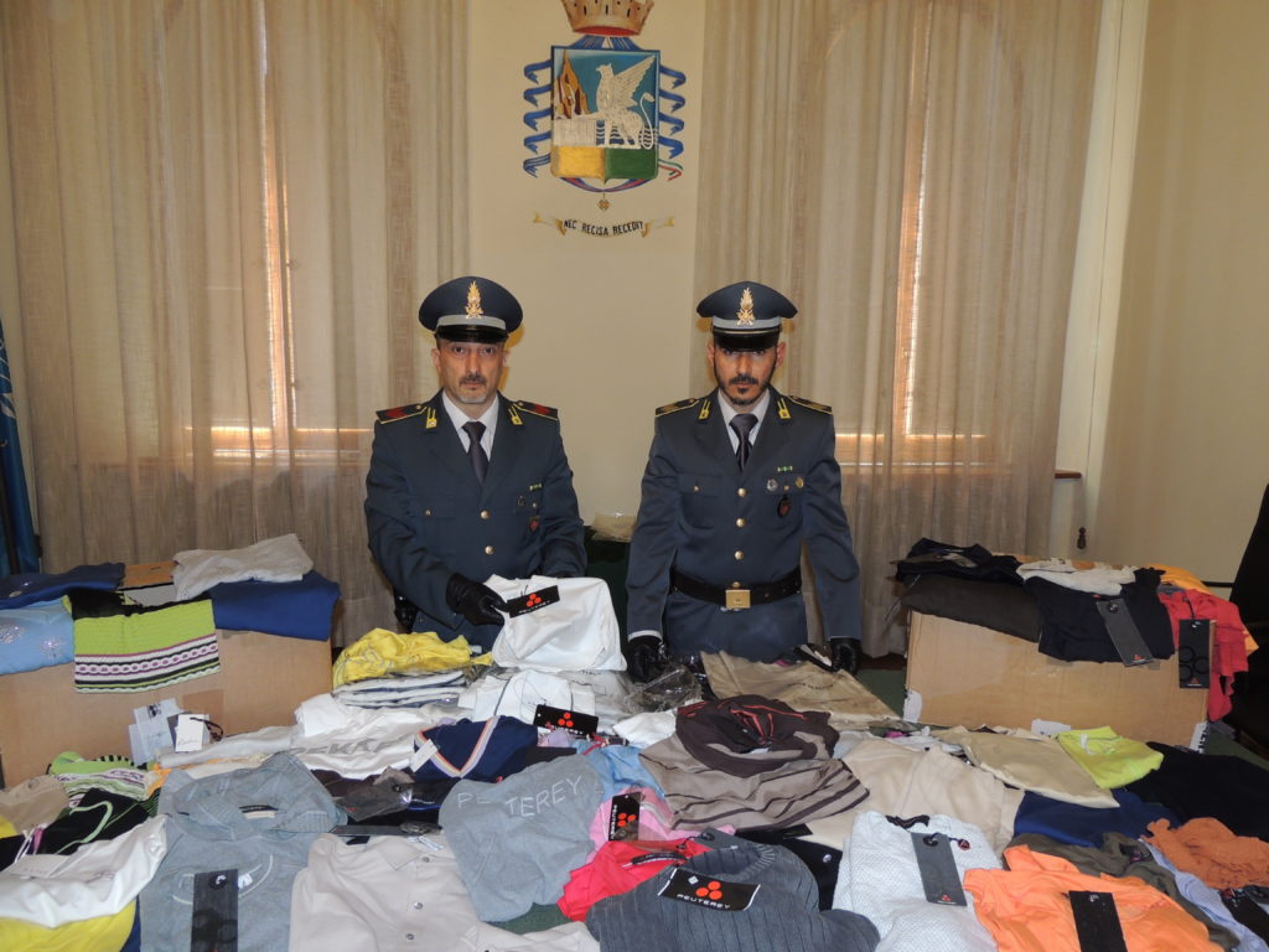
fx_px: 880
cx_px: 634
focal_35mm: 24
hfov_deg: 71.6
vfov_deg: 56.8
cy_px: 476
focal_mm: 4.3
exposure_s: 1/30
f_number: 3
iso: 200
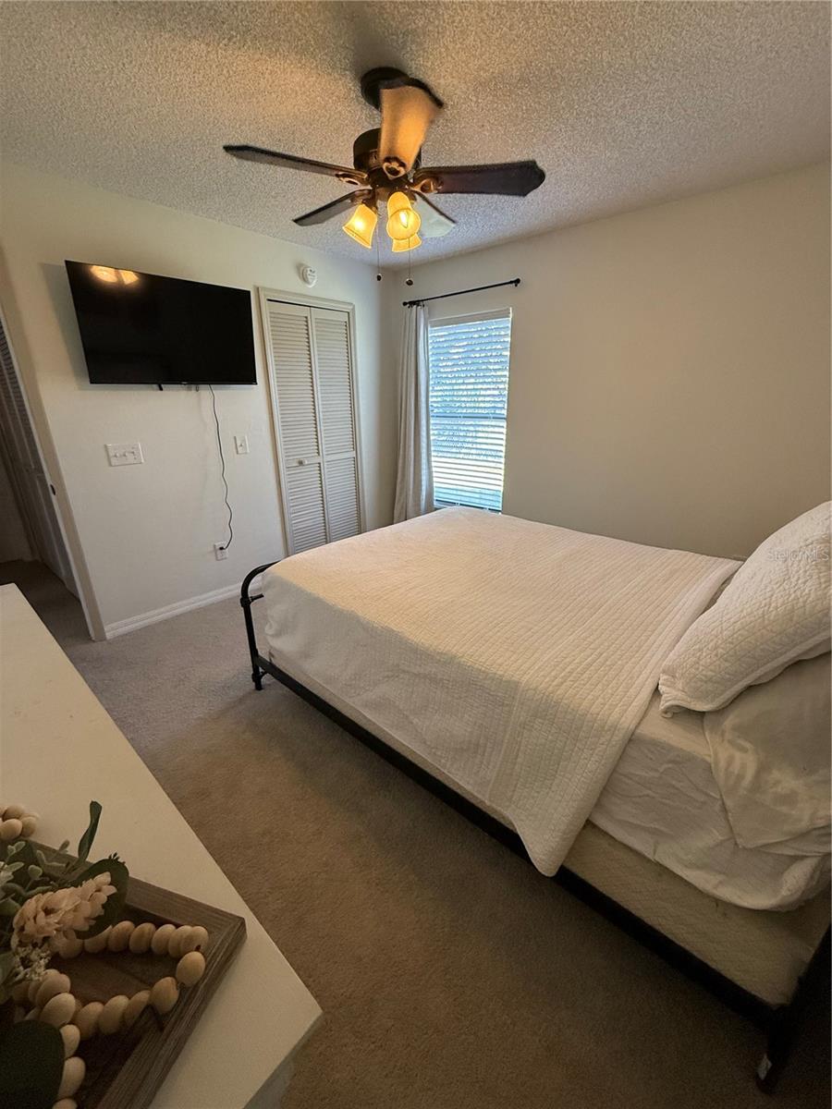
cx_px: 416
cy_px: 554
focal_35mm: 14
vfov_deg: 102.1
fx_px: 449
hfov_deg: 85.7
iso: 320
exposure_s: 1/120
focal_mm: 2.22
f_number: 2.2
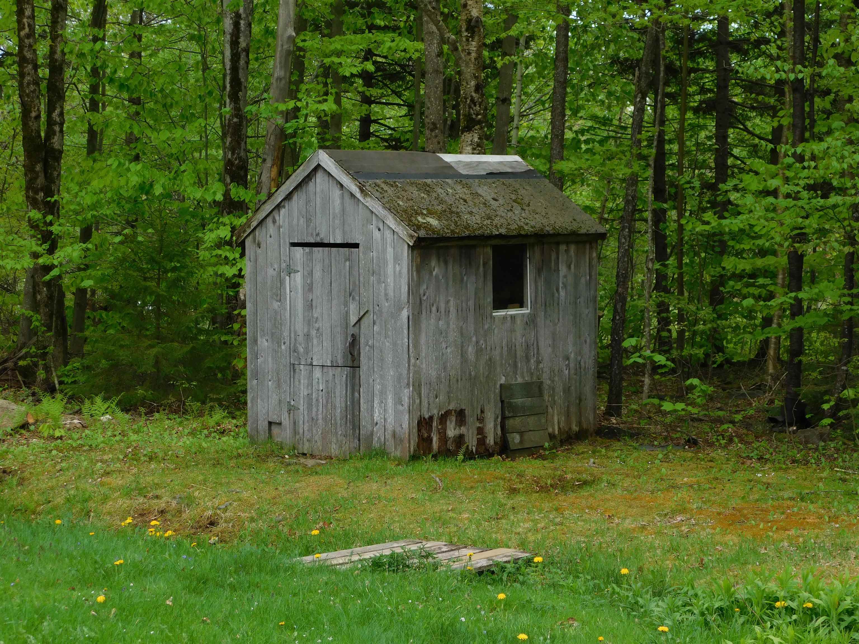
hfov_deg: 27.4
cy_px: 322
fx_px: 1762
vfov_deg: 20.7
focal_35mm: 71
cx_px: 430
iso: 125
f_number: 4.3
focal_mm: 12.6
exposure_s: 1/250
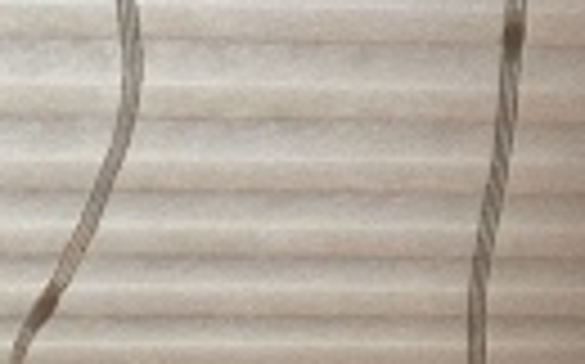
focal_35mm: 151
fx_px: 2405
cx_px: -752
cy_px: 912
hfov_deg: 11.7
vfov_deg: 7.9
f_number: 1.8
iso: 40
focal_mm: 3
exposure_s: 1/120
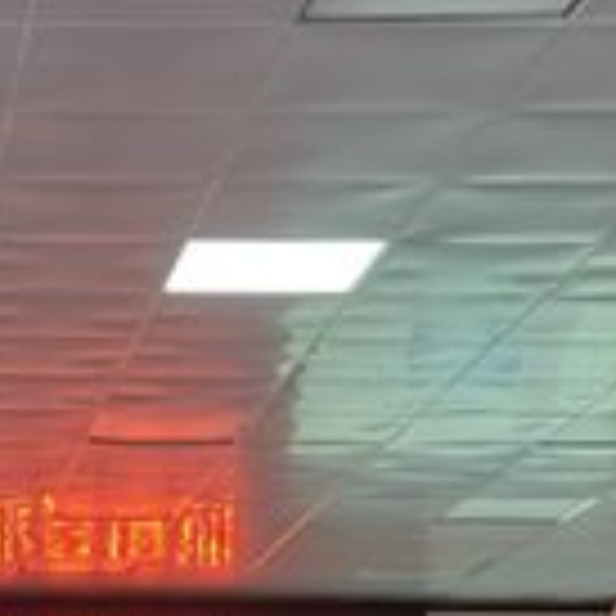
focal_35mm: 131
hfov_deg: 12.8
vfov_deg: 12.7
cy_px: 893
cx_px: -243
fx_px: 2637
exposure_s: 1/100
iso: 80
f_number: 1.6
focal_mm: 5.56
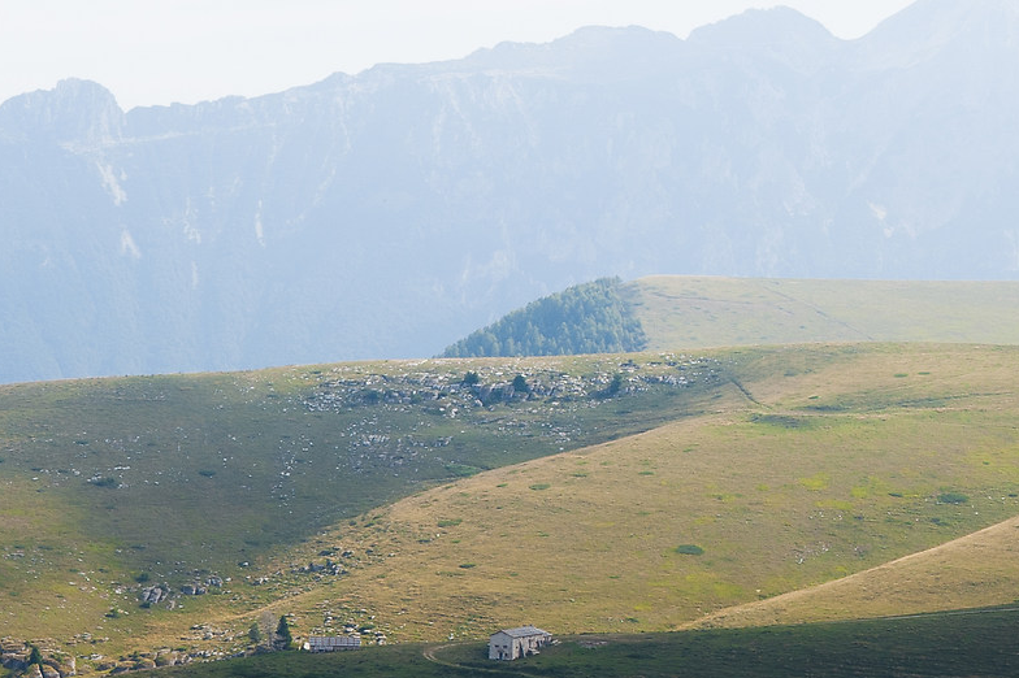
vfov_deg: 8.9
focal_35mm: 153
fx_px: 4329
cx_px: -443
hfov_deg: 12.8
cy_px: 787
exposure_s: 1/200
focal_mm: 50
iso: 200
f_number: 10
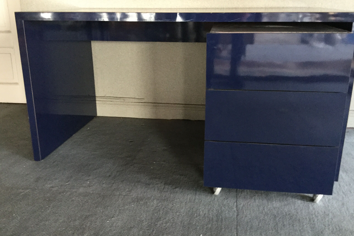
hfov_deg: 55.8
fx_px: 334
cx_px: 178
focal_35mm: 34
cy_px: 103
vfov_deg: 38.8
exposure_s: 1/33
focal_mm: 3.3
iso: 200
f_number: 2.4
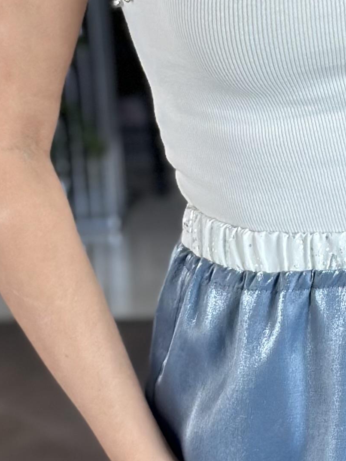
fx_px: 2399
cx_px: 376
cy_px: -45
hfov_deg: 8.2
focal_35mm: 180
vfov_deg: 10.8
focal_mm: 6.86
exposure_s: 1/120
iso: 125
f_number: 1.78
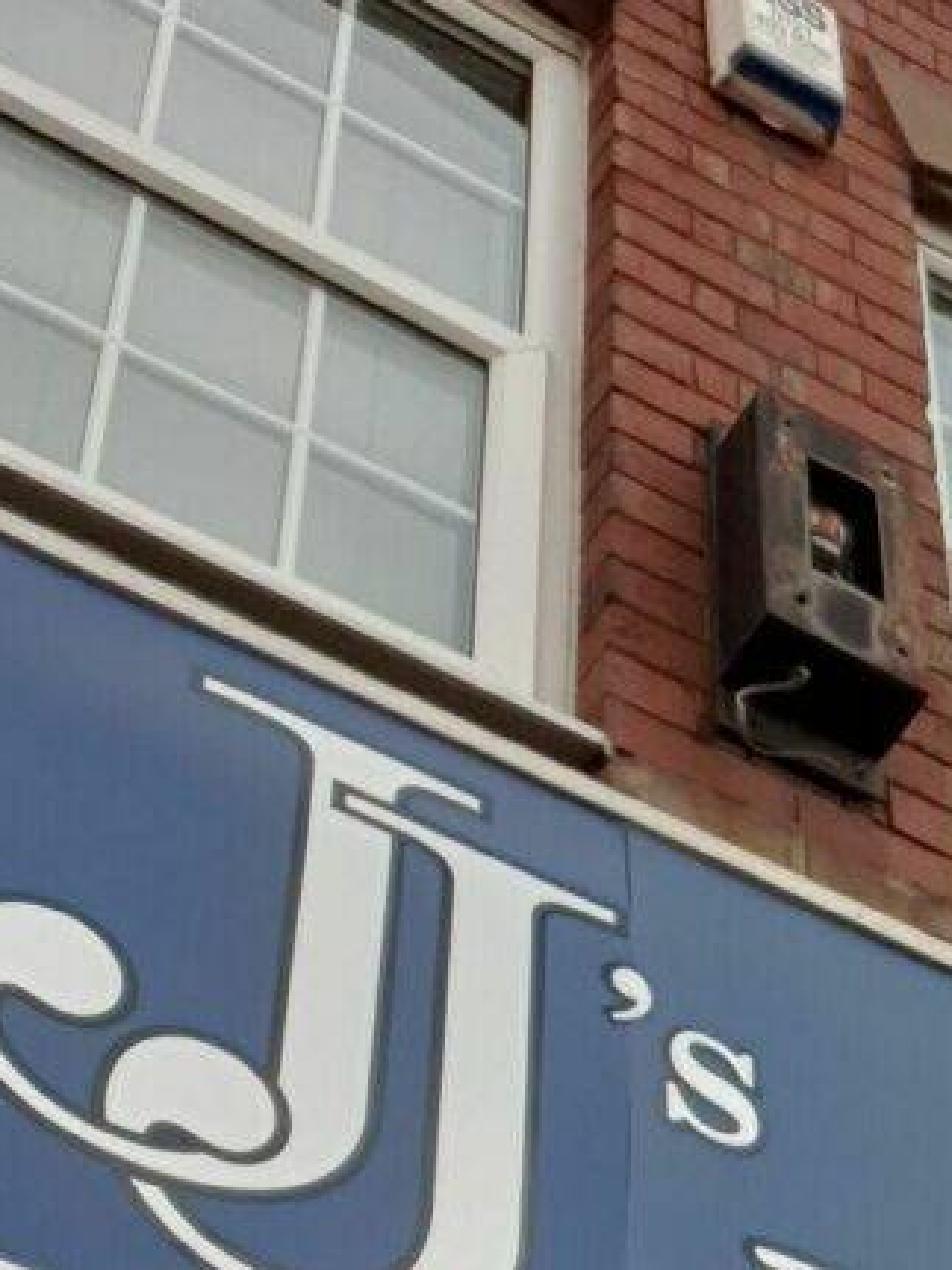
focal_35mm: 115
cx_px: 1379
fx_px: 4219
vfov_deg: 17.0
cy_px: 990
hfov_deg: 12.3
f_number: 1.7
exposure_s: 1/862
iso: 100
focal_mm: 2.92
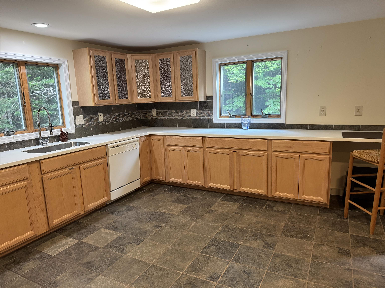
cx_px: 192
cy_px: 144
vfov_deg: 56.8
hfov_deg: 71.6
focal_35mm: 24
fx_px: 267
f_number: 1.78
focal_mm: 6.76
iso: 200
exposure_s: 1/60
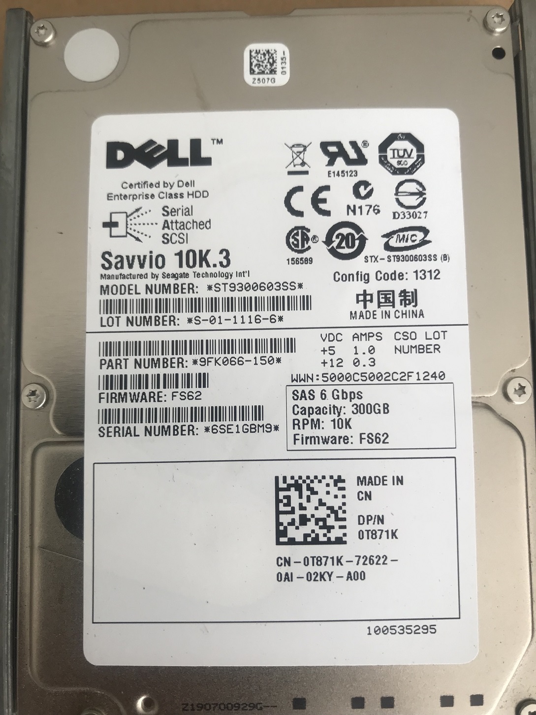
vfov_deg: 63.4
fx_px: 578
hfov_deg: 49.7
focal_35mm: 28
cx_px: 268
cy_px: 358
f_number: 1.8
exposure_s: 1/100
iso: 32
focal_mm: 3.99
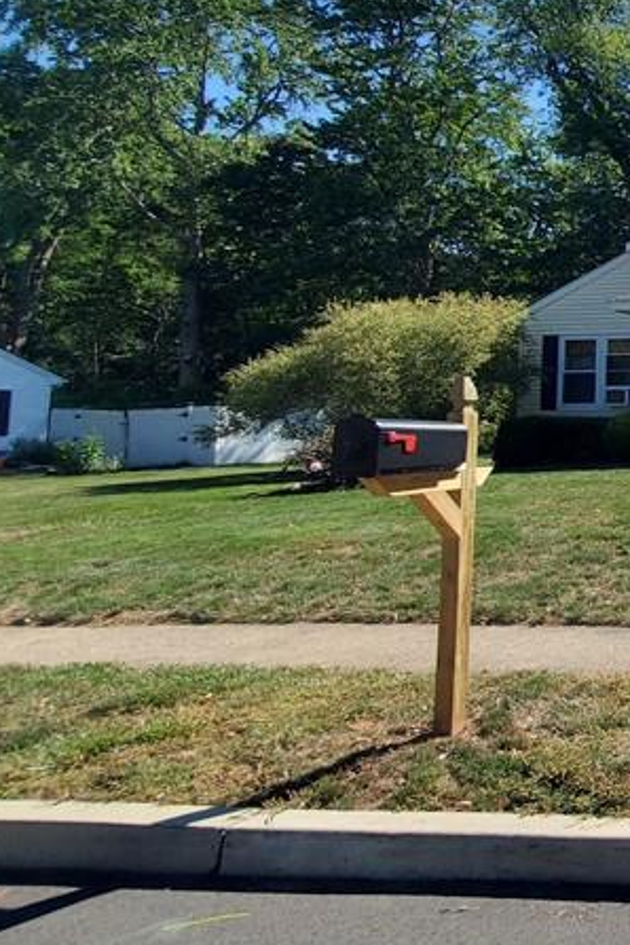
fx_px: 814
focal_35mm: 31
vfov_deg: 59.1
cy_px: 323
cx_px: 1004
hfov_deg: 26.3
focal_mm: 1.8
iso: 50
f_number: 2.2
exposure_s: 1/1129
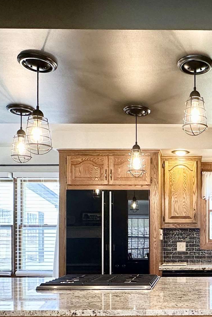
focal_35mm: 40
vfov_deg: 46.7
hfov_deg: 31.7
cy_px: 237
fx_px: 353
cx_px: 194
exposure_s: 1/120
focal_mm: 2.22
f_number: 2.2
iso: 200
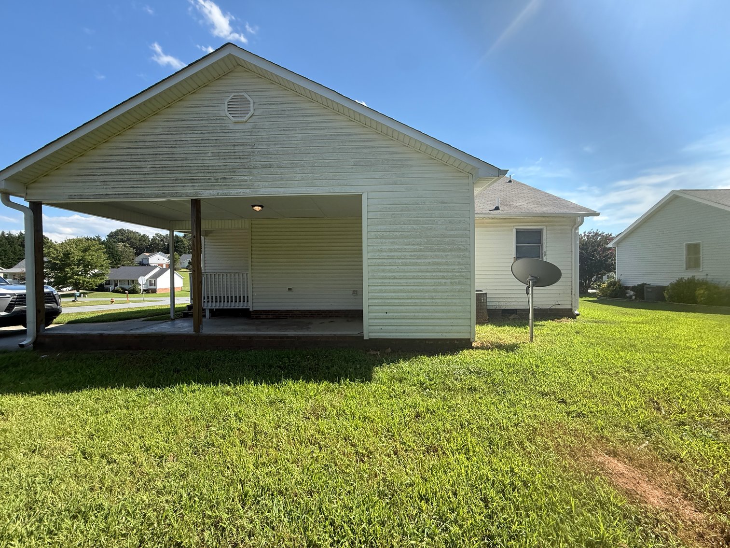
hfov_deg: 102.1
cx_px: 365
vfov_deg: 85.7
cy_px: 274
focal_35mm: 14
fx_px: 295
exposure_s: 1/914
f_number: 2.2
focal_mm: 2.22
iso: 64
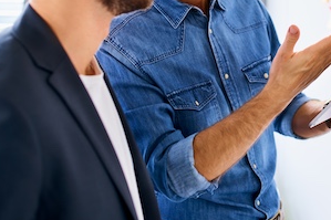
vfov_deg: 18.0
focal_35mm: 75
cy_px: 35
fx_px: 689
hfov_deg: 26.4
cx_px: 271
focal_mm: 35
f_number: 2
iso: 100
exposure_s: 1/200
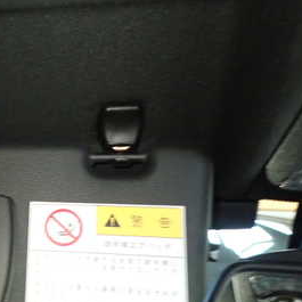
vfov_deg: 33.9
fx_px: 494
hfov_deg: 30.3
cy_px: 182
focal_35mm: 50
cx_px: -35
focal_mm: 4.5
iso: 800
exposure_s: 1/20
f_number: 2
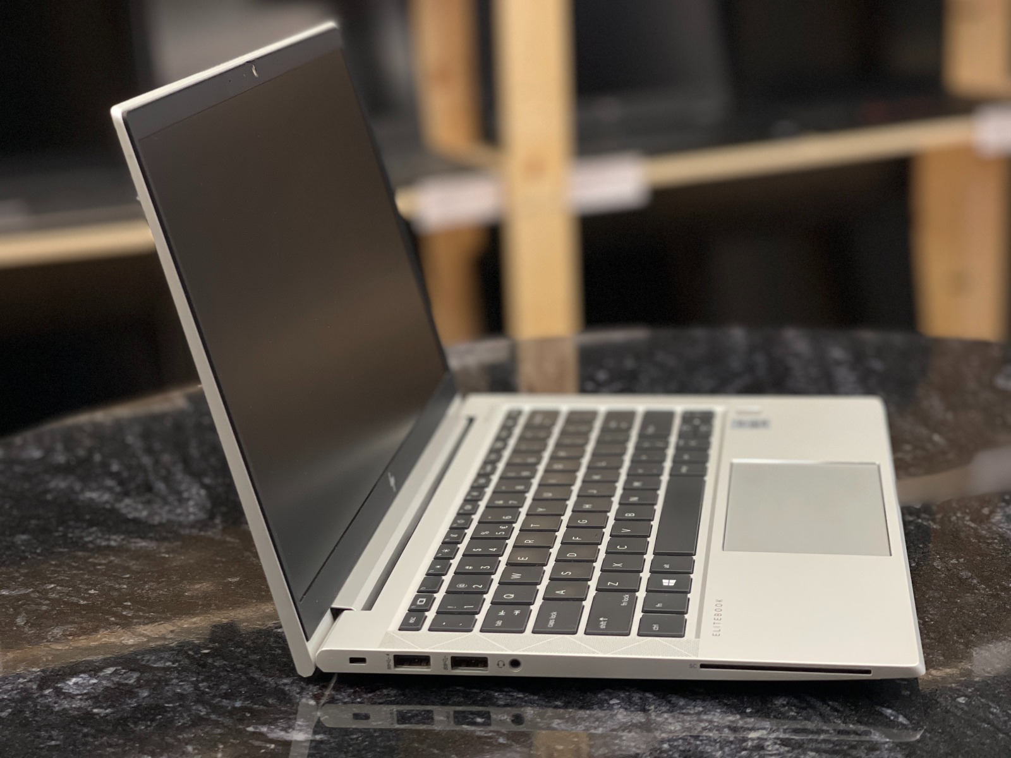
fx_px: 1869
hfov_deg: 30.3
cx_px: 506
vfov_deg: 22.9
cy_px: 379
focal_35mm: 64
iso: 250
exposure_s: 1/78
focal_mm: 7.5
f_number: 2.2
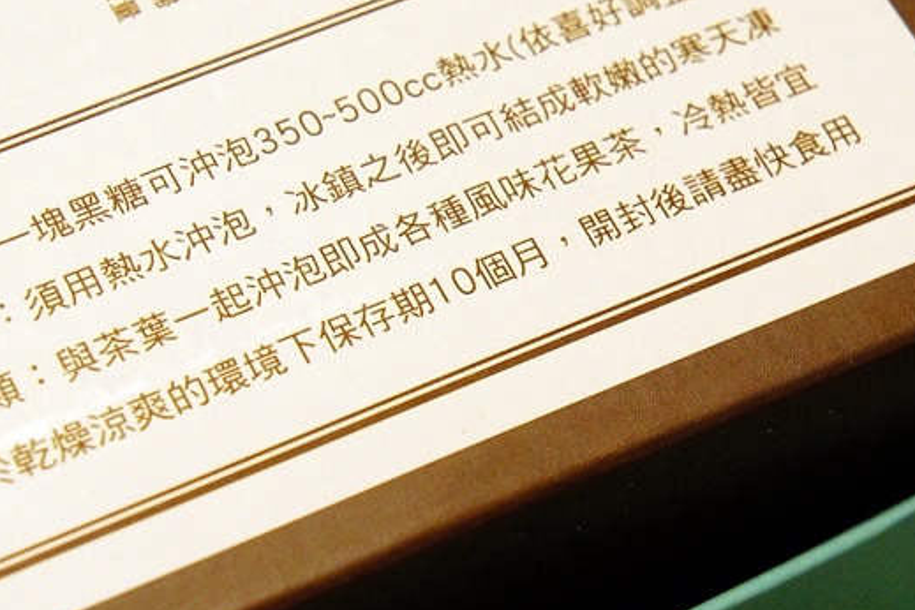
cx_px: 338
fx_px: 3304
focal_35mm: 130
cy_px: 271
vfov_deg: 10.5
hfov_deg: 15.7
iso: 1600
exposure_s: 1/30
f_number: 7.1
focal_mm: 50
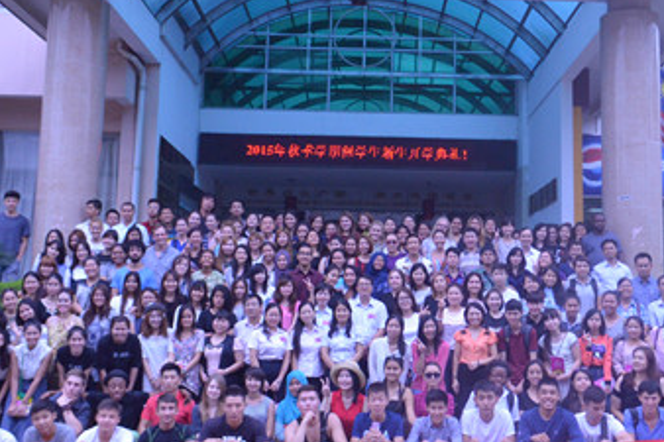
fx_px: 885
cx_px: 369
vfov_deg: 28.0
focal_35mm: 48
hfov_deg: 41.1
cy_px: 177
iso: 1600
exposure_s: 1/1000
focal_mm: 18
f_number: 4.8
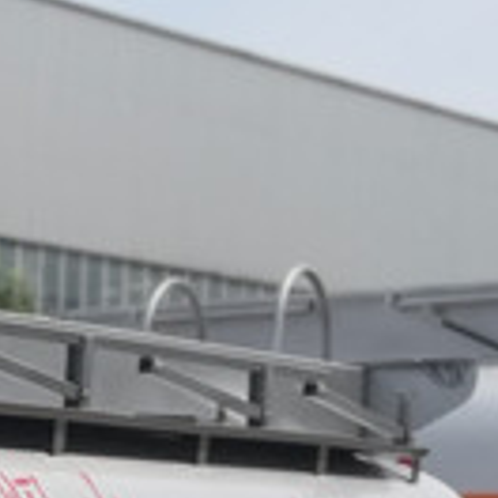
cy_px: 675
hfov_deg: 10.6
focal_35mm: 145
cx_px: -615
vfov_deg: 11.7
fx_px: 2360
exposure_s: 1/3086
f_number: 4
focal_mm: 3.95
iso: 50
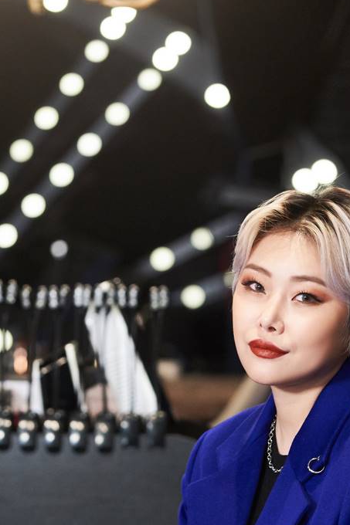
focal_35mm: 196
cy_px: 401
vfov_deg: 10.5
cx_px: 271
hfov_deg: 7.0
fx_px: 2860
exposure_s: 1/125
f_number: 4
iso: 2000
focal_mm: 111
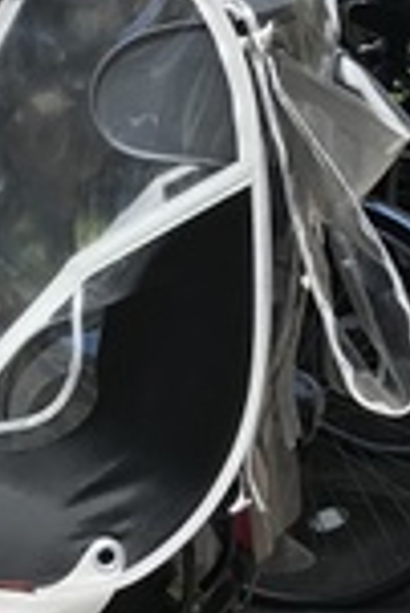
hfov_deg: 10.2
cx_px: 219
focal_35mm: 135
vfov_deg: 14.8
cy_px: -43
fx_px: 2301
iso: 20
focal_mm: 3.99
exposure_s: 1/1350
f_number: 1.8
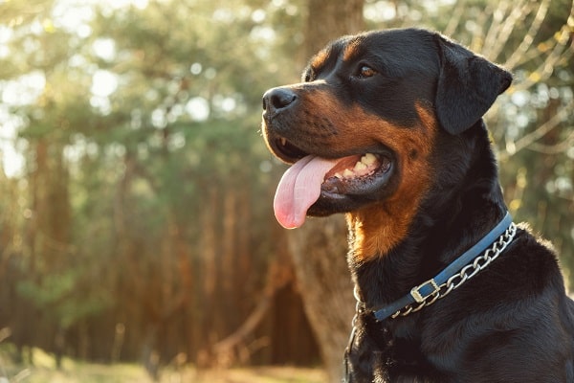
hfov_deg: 26.7
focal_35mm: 76
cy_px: 192
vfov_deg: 17.9
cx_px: 287
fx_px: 1212
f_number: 4
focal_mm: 50.5
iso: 320
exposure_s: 1/220
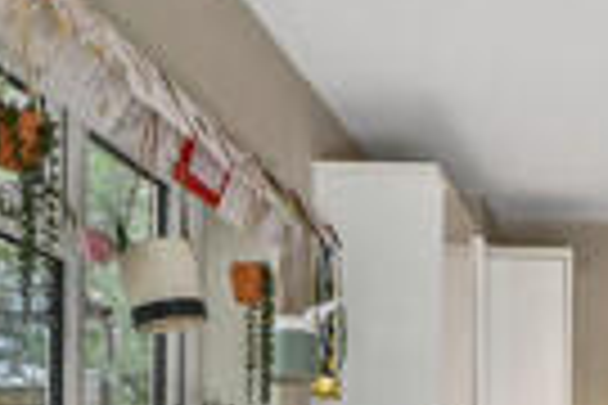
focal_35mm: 68
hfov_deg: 26.2
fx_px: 1148
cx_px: 743
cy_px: 558
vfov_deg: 18.3
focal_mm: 14
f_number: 8
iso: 400
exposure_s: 1/4
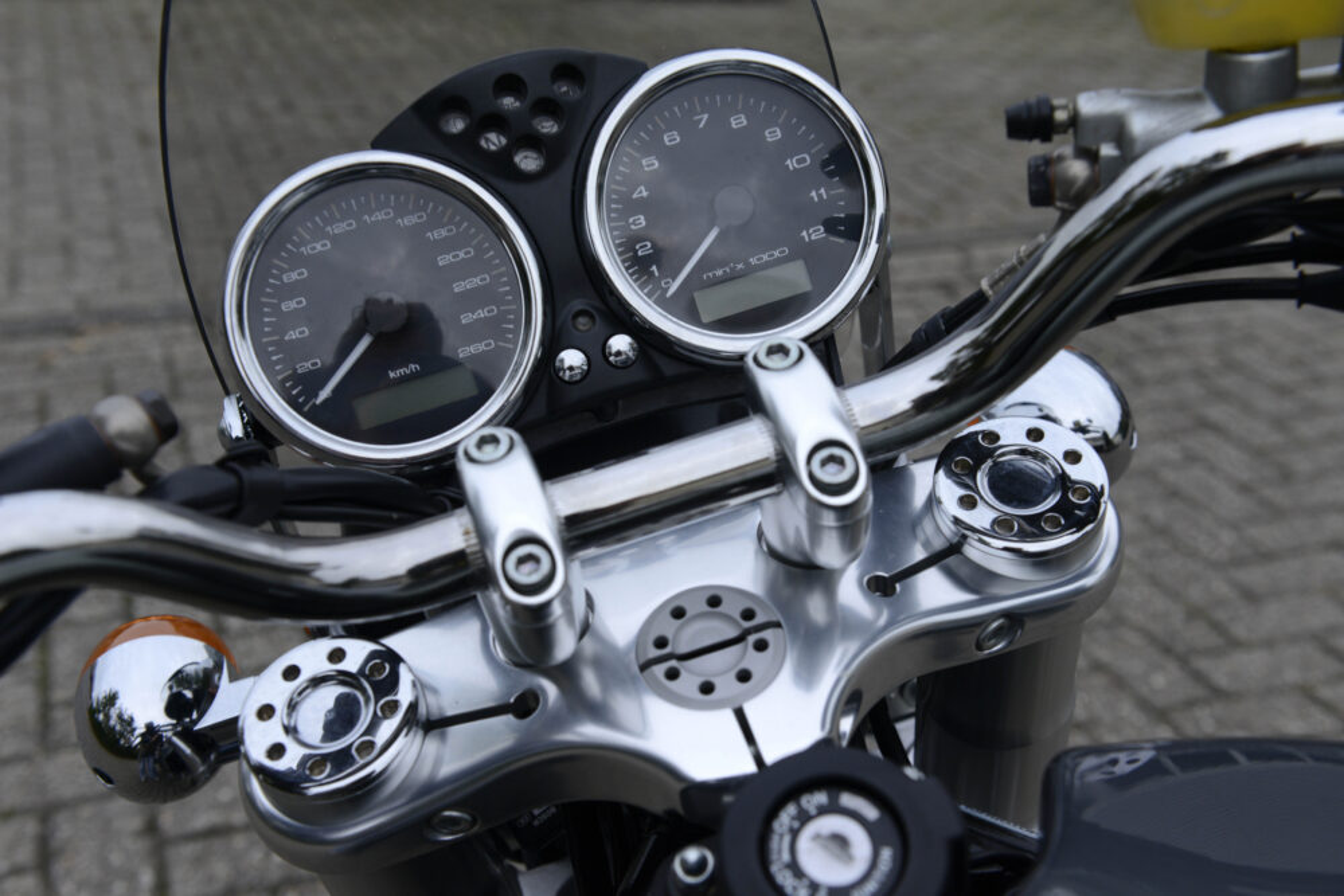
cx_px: 672
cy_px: 448
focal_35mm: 45
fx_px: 1680
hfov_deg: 43.6
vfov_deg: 29.9
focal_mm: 45
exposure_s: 1/500
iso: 640
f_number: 6.3
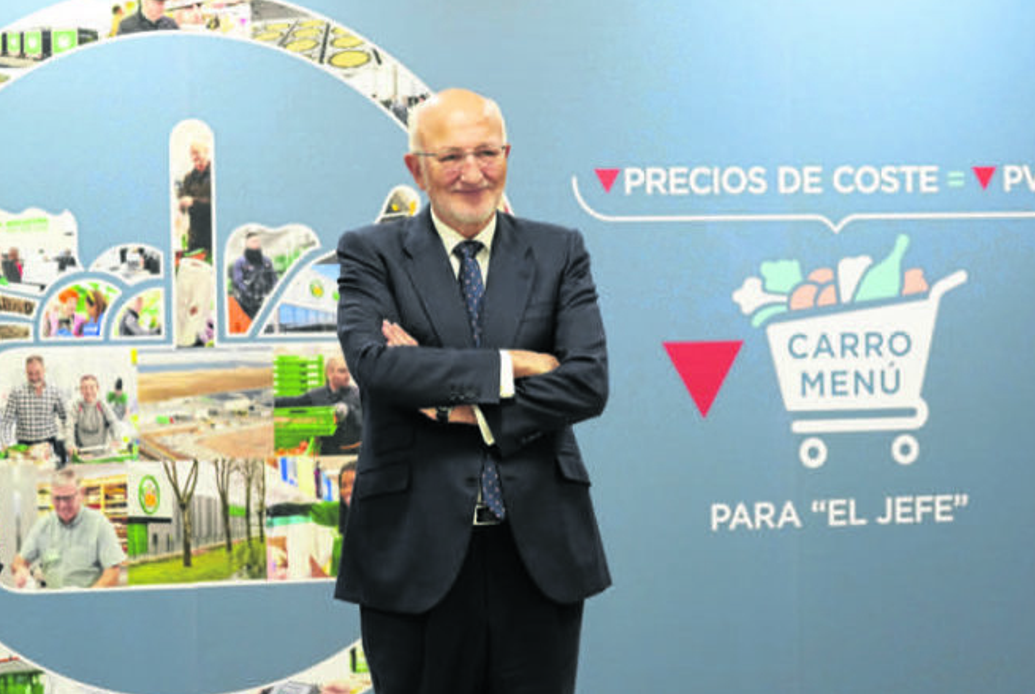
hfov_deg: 17.5
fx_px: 3371
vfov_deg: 11.8
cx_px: 525
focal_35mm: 117
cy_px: 354
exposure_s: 1/200
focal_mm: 102
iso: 2000
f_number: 4.5
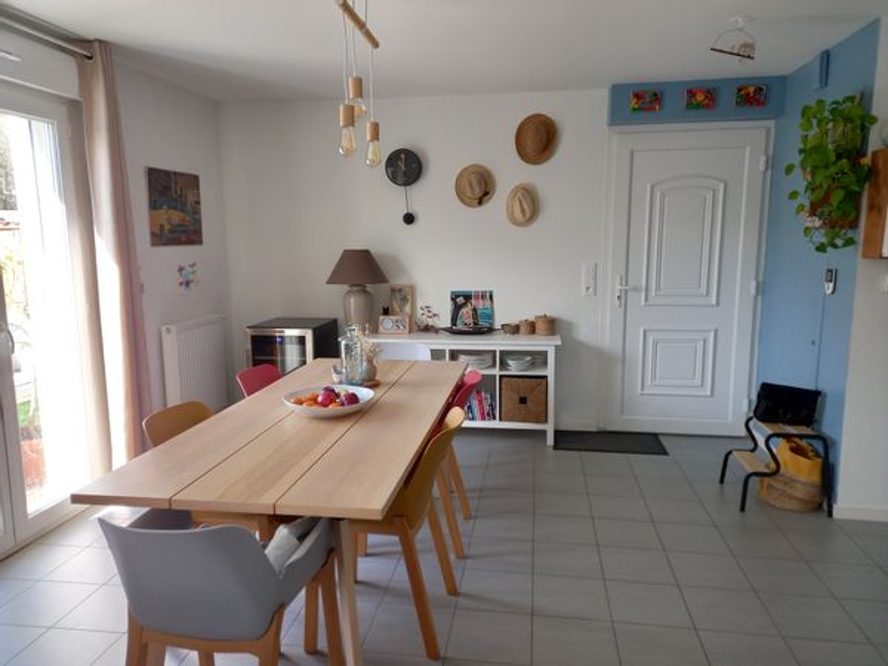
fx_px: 641
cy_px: 333
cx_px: 444
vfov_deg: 54.9
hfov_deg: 69.4
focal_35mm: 25
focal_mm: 4.6
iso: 80
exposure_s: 1/60
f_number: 2
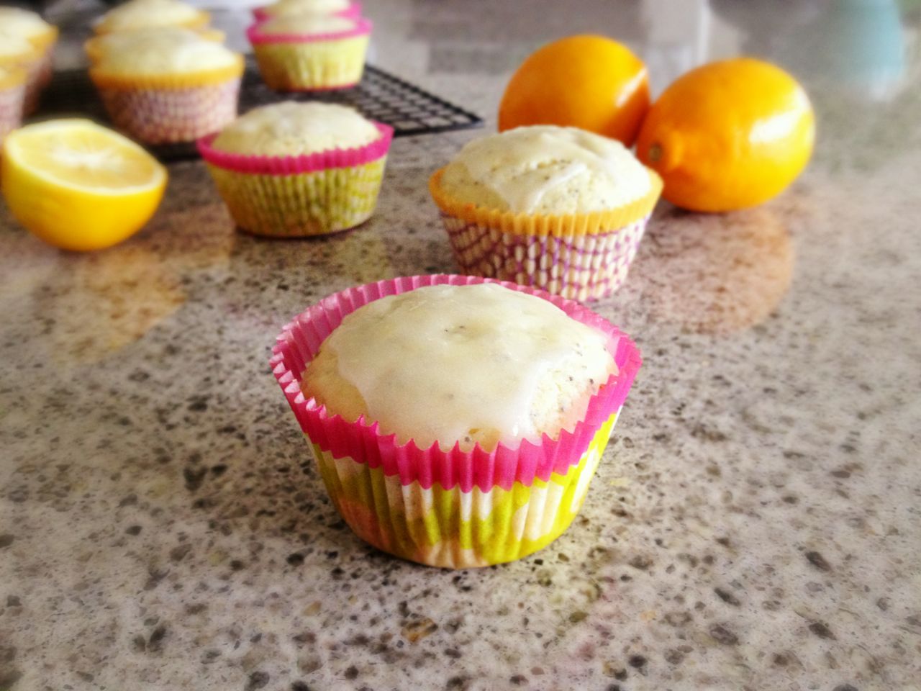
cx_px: 460
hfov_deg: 52.6
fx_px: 931
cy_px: 346
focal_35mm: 35
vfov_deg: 40.7
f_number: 2.4
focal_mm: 4.28
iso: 160
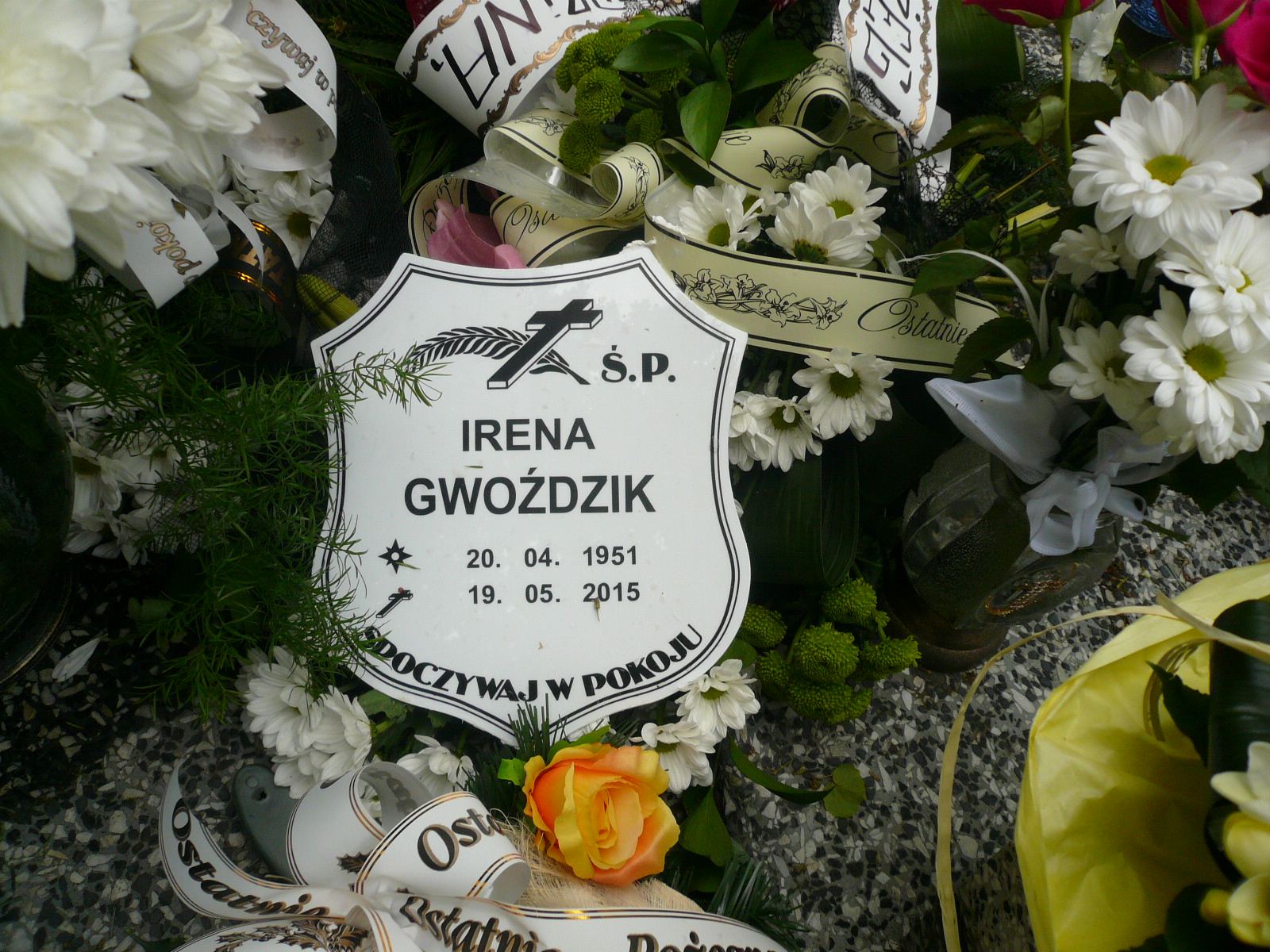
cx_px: 635
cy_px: 476
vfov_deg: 49.7
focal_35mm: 28
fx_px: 1027
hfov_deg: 63.4
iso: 100
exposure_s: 1/200
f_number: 2.8
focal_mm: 4.6
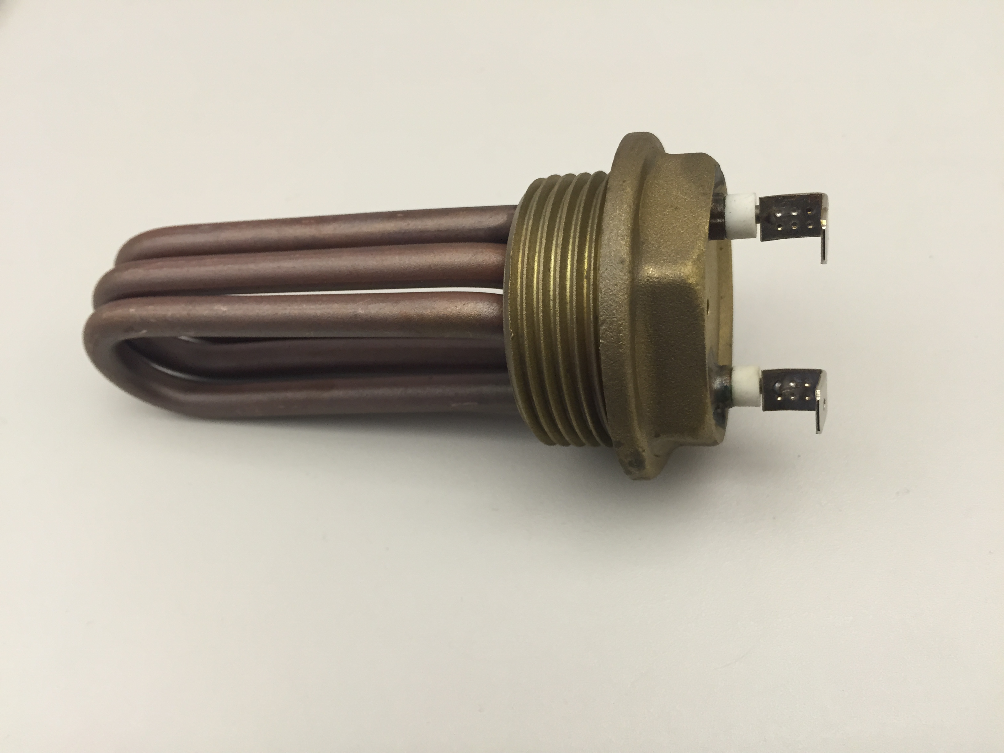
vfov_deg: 48.2
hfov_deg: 61.7
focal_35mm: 29
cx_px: 502
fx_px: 841
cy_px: 376
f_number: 2.2
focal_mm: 4.15
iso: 80
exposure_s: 1/30
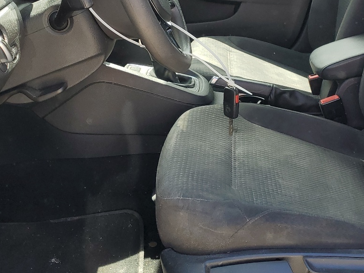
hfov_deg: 35.4
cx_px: 217
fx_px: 568
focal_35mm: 54
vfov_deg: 26.6
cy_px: 59
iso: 50
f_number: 1.5
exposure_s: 1/500
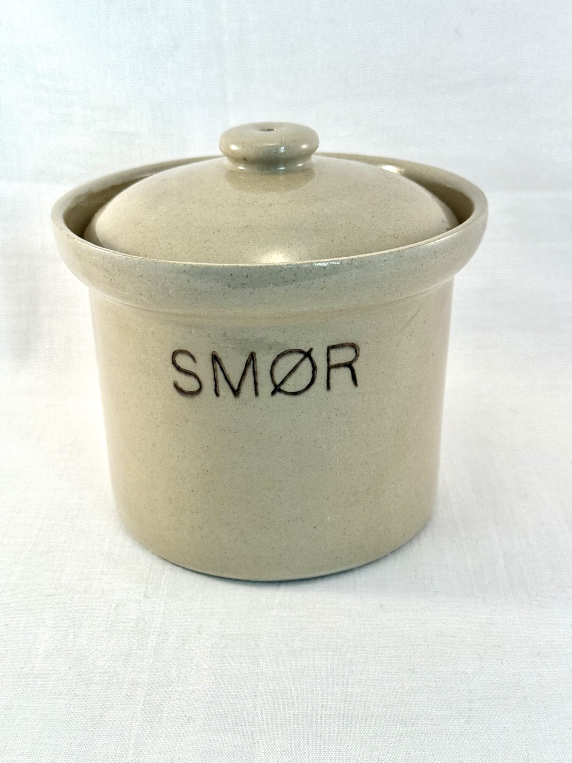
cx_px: 286
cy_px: 382
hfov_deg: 30.3
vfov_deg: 39.7
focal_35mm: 48
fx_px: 1058
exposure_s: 1/147
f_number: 1.78
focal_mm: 6.76
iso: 50
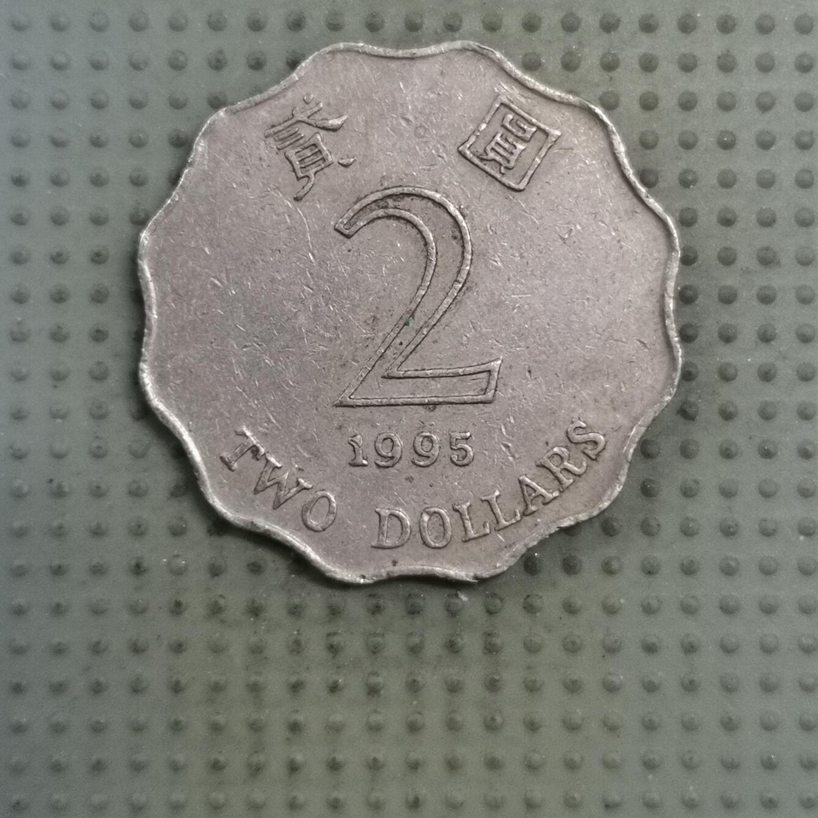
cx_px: 408
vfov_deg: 27.7
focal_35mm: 62
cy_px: 335
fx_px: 1658
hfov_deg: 27.7
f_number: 1.8
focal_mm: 4.75
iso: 320
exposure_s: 1/30
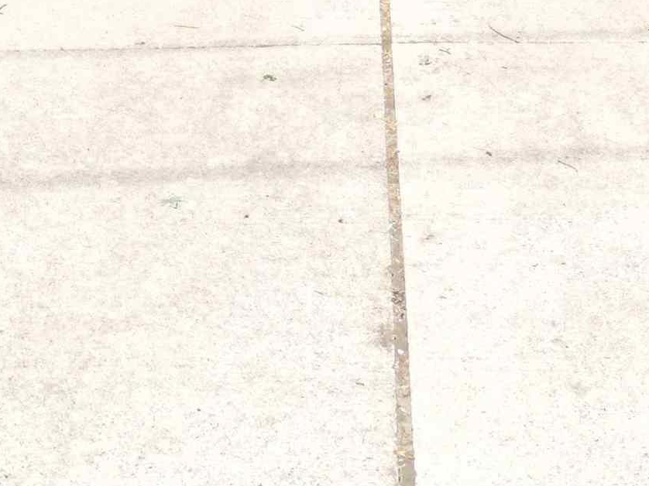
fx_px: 1649
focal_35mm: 88
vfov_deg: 14.6
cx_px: 393
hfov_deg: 22.2
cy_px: -400
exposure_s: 1/2000
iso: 100
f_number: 1.7
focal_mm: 6.72
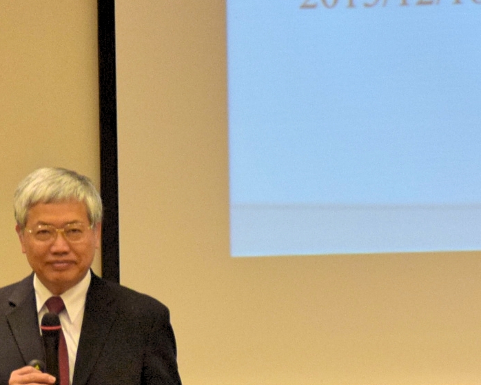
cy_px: 355
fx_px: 6447
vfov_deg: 3.4
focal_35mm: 453
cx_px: 178
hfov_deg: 4.3
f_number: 5
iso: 800
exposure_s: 1/125
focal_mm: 75
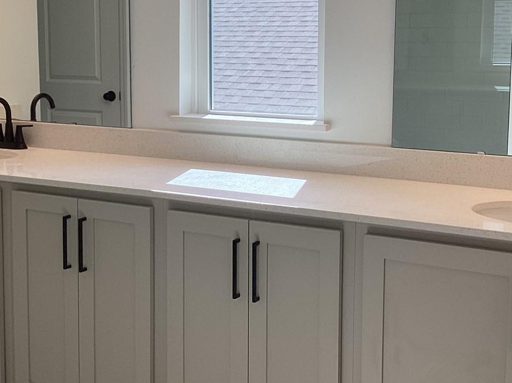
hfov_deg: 34.4
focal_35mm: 56
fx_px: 828
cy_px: 129
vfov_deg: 26.0
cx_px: 258
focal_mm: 3.3
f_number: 2.4
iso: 25
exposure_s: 1/137
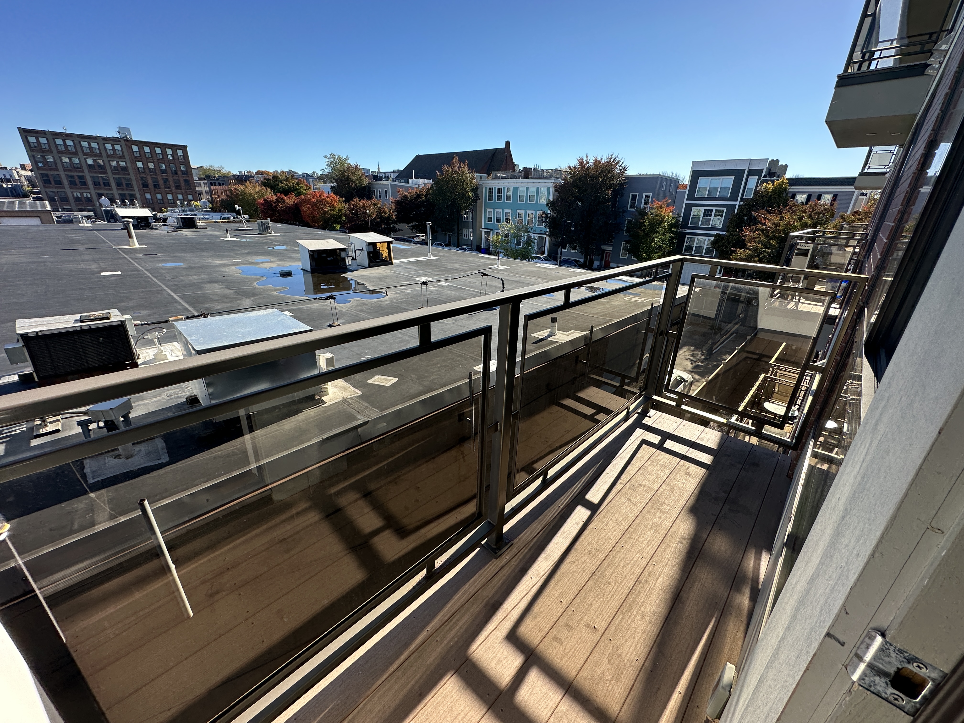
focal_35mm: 14
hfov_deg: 102.1
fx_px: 390
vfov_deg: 85.7
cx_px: 482
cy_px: 362
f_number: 2.2
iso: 40
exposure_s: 1/654
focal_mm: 2.22
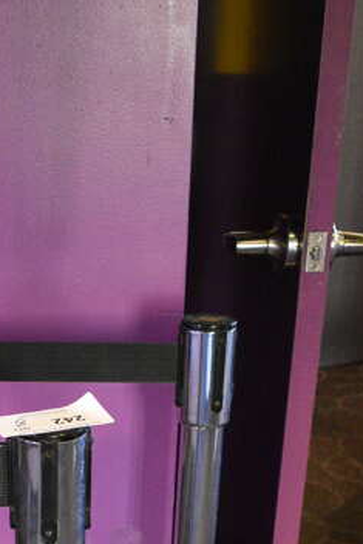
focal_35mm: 70
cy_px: 607
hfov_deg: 19.1
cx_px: 37
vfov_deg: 26.4
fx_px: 1058
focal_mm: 18
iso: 4000
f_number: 3.5
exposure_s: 1/125
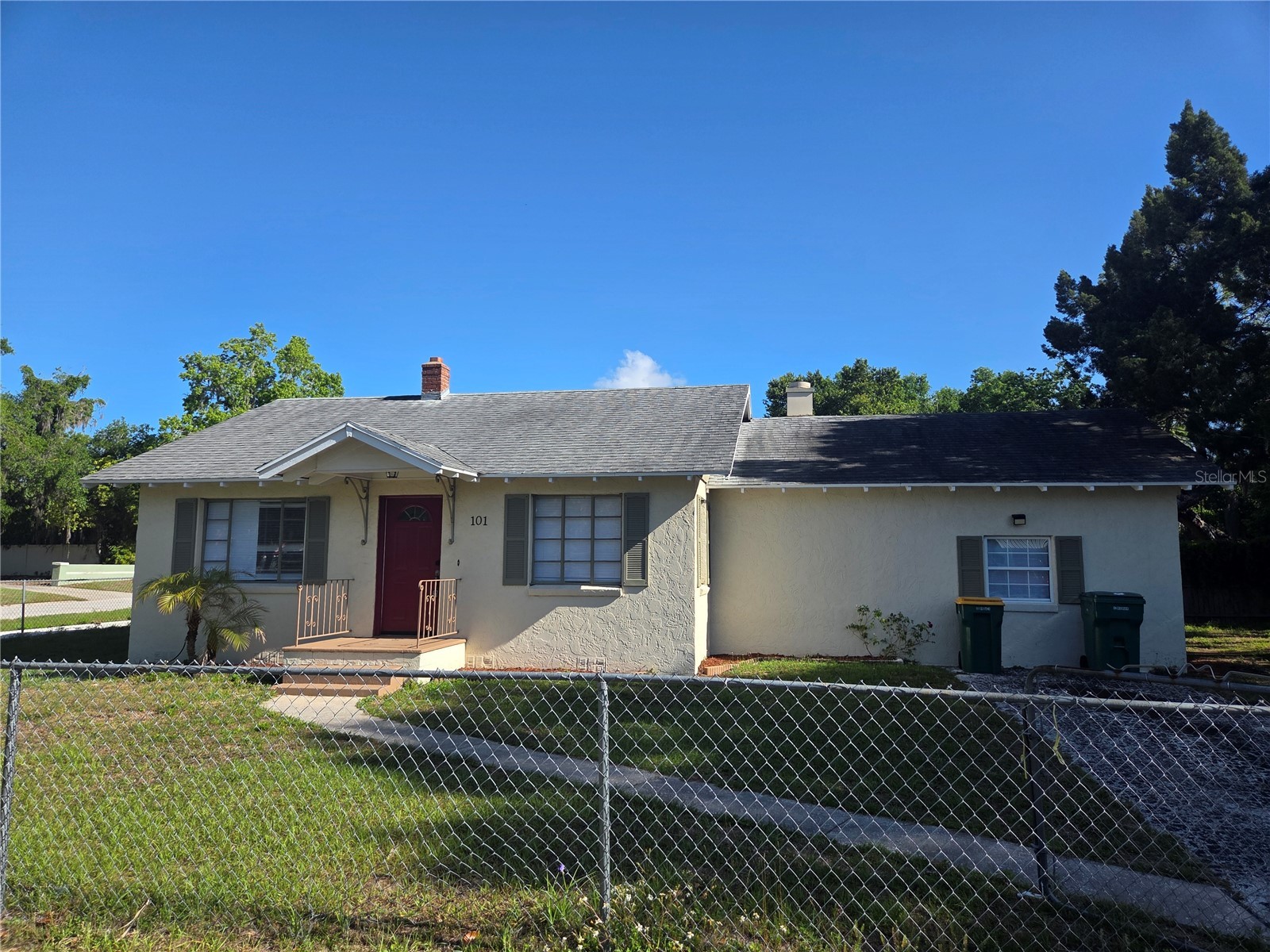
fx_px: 844
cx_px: 635
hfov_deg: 73.9
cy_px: 476
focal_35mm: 23
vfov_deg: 58.9
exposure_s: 1/3697
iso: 80
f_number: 1.8
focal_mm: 5.4
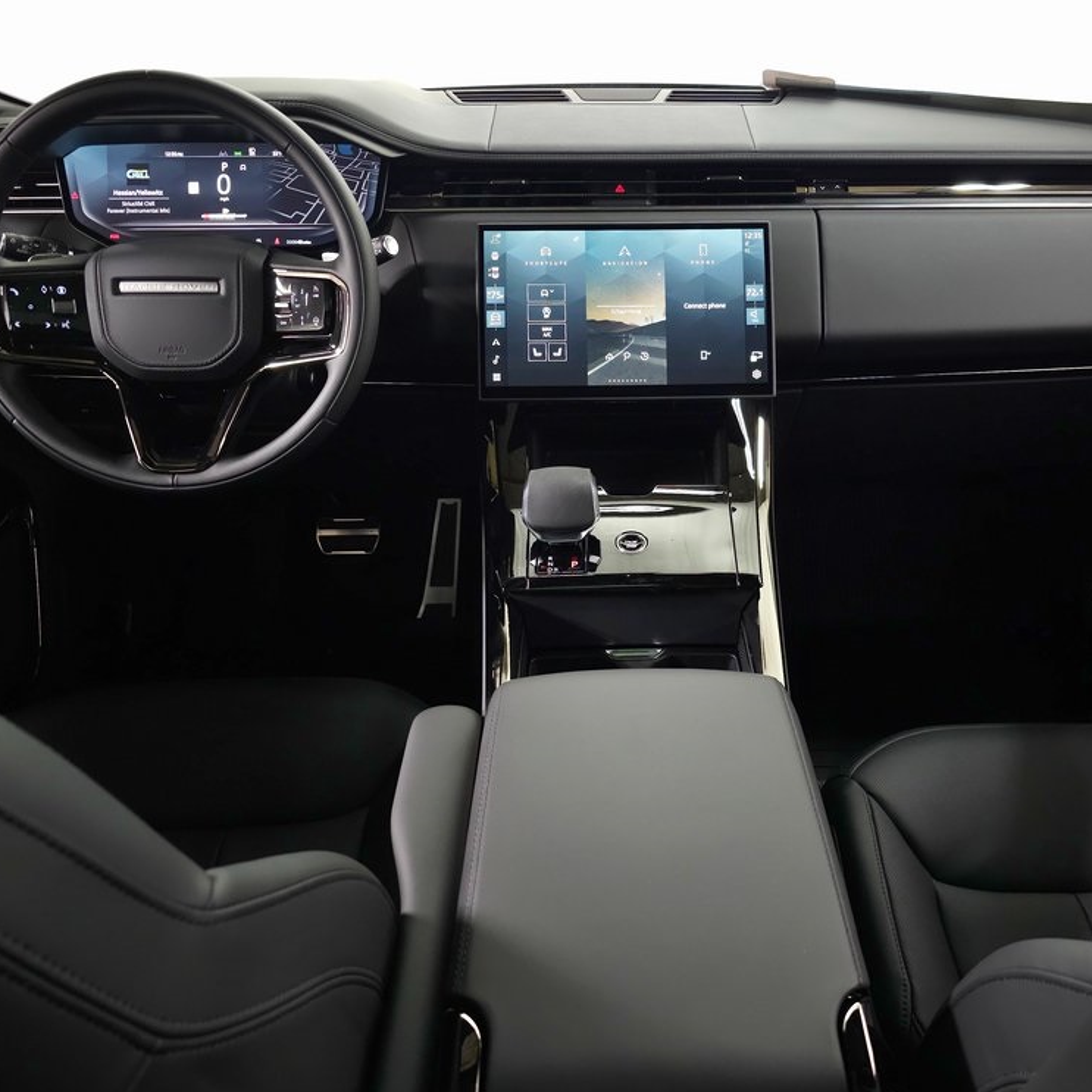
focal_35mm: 28
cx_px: 628
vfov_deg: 57.3
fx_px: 999
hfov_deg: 57.1
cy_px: 554
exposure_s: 1/60
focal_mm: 6.3
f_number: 1.7
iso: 250
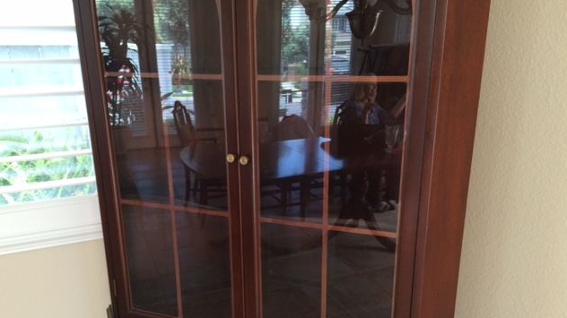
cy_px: 210
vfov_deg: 36.3
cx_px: 281
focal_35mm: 32
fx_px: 481
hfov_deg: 61.0
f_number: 2.2
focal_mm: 4.15
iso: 50
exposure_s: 1/30
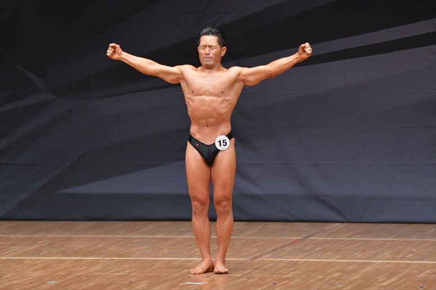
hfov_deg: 7.2
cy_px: 145
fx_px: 3450
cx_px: 218
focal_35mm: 285
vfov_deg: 4.8
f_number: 5.6
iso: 6400
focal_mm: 190
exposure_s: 1/400
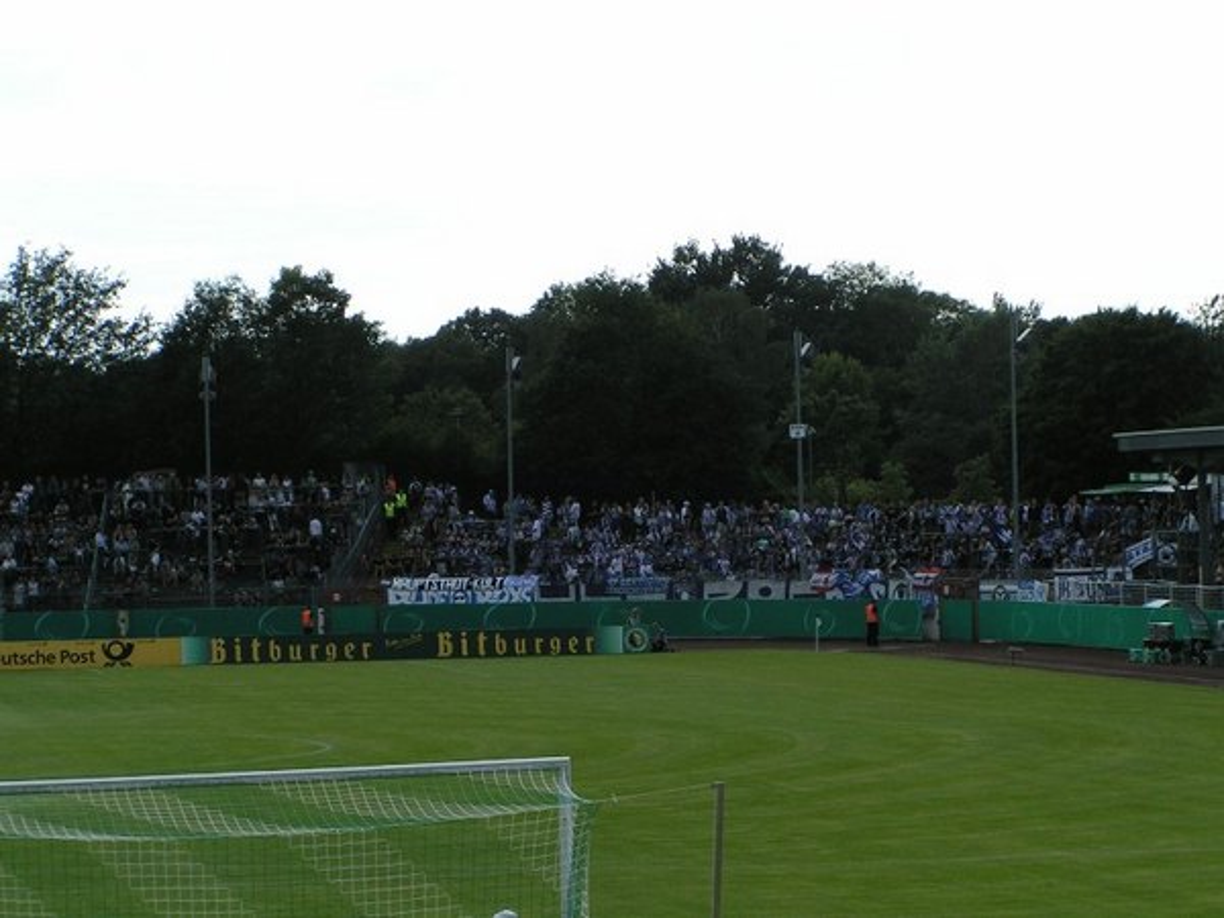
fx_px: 4208
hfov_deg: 16.6
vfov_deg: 12.5
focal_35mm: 119
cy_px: 459
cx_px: 612
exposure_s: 1/400
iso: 50
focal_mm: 18.2
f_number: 6.3
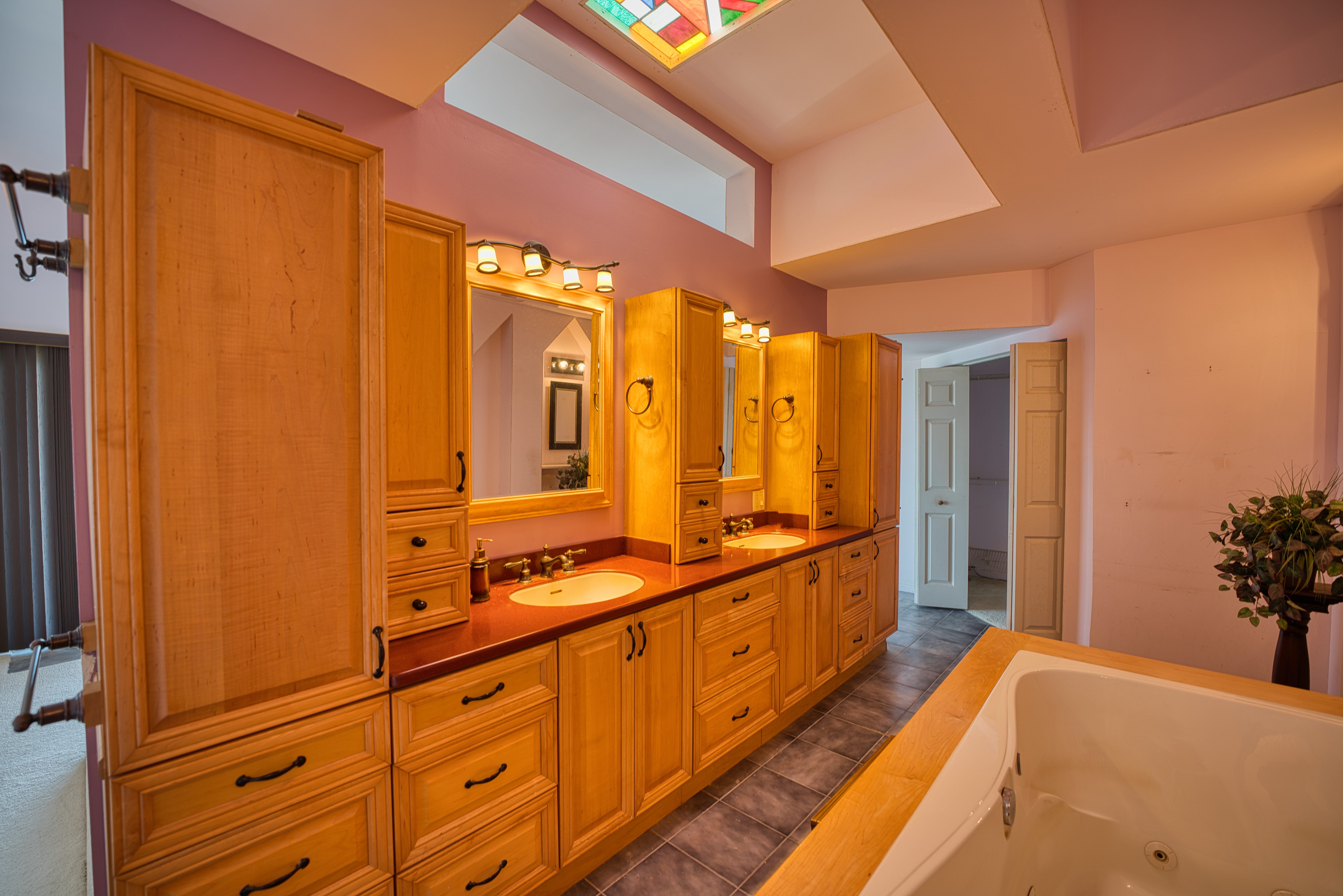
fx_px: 545
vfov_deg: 78.9
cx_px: 672
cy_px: 448
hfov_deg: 101.9
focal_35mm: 15
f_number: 4
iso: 50
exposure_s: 1/15
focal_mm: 14.6
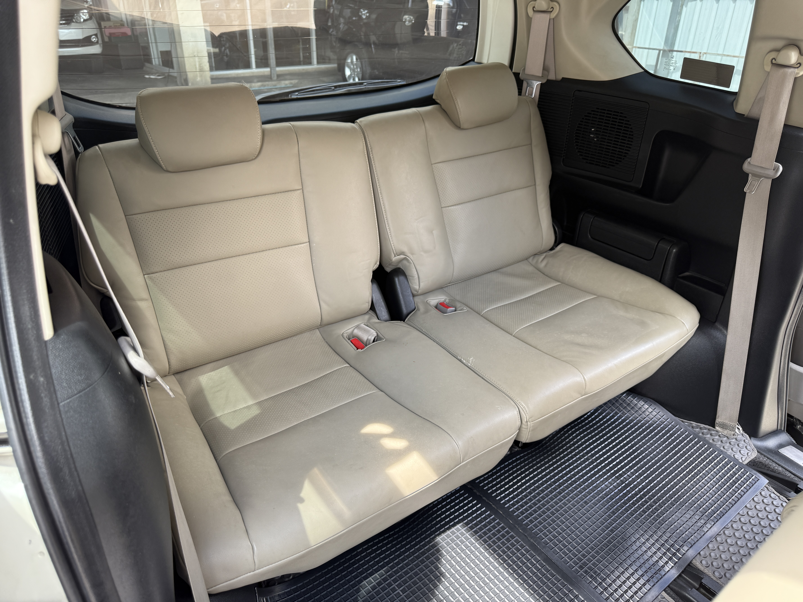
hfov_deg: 71.6
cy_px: 301
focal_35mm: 24
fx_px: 557
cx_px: 402
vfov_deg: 56.8
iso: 80
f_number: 1.78
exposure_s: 1/121
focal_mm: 6.76
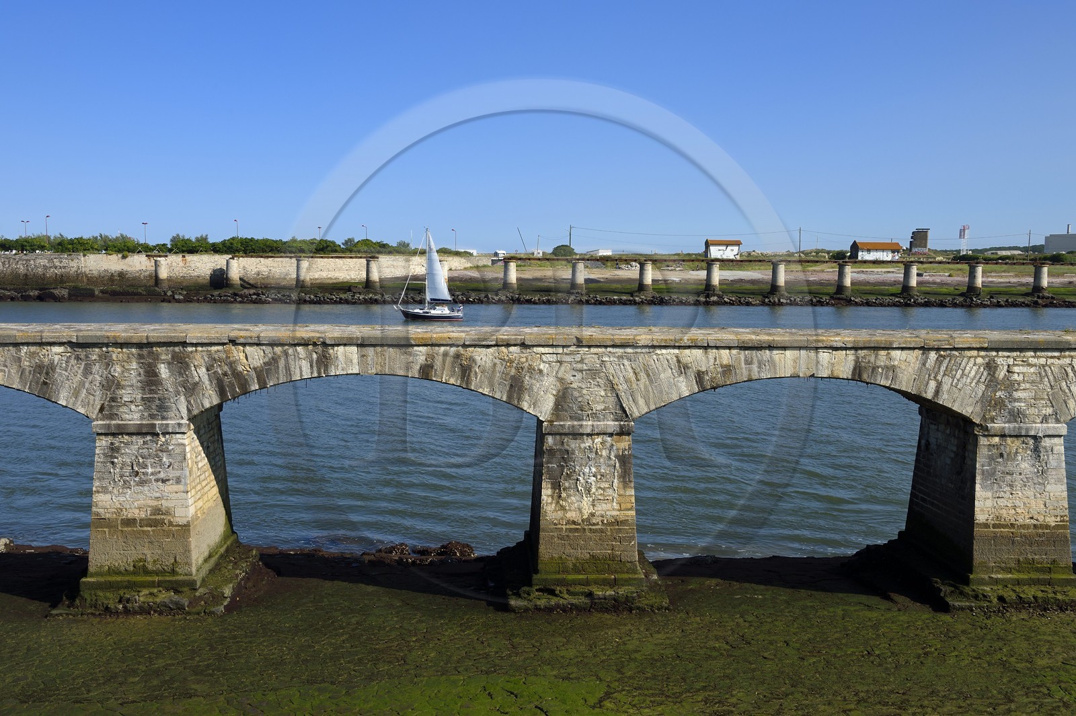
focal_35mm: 35
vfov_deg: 37.8
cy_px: 358
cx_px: 538
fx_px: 1045
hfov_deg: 54.5
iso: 200
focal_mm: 35
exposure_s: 1/320
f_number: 11
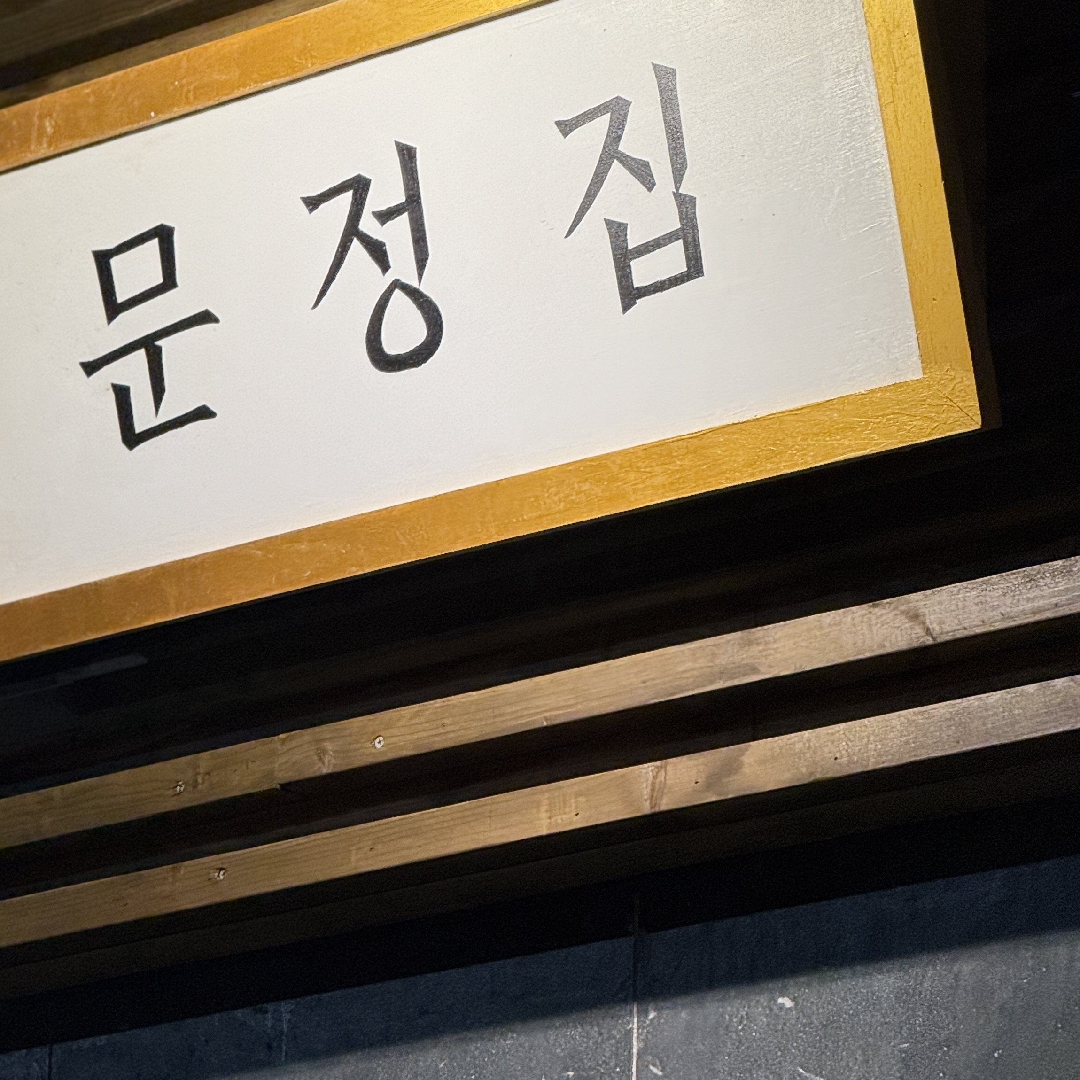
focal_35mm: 186
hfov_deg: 9.4
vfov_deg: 9.4
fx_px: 6565
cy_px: 316
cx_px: 410
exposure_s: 1/120
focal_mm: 15.66
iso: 100
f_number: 2.8
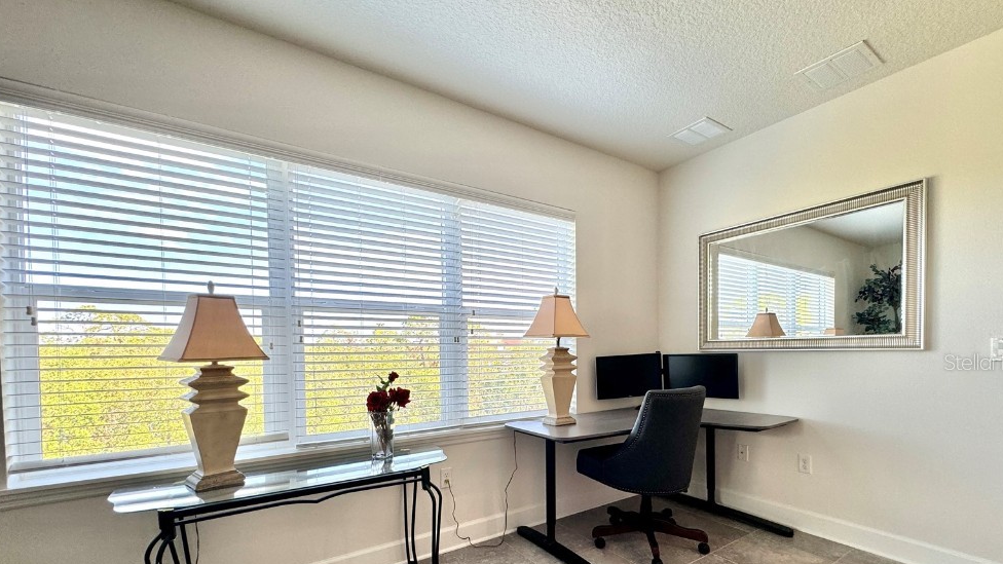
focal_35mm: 16
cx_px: 515
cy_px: 362
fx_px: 426
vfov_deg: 65.8
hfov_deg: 99.3
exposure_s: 1/99
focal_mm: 2.22
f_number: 2.2
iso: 125
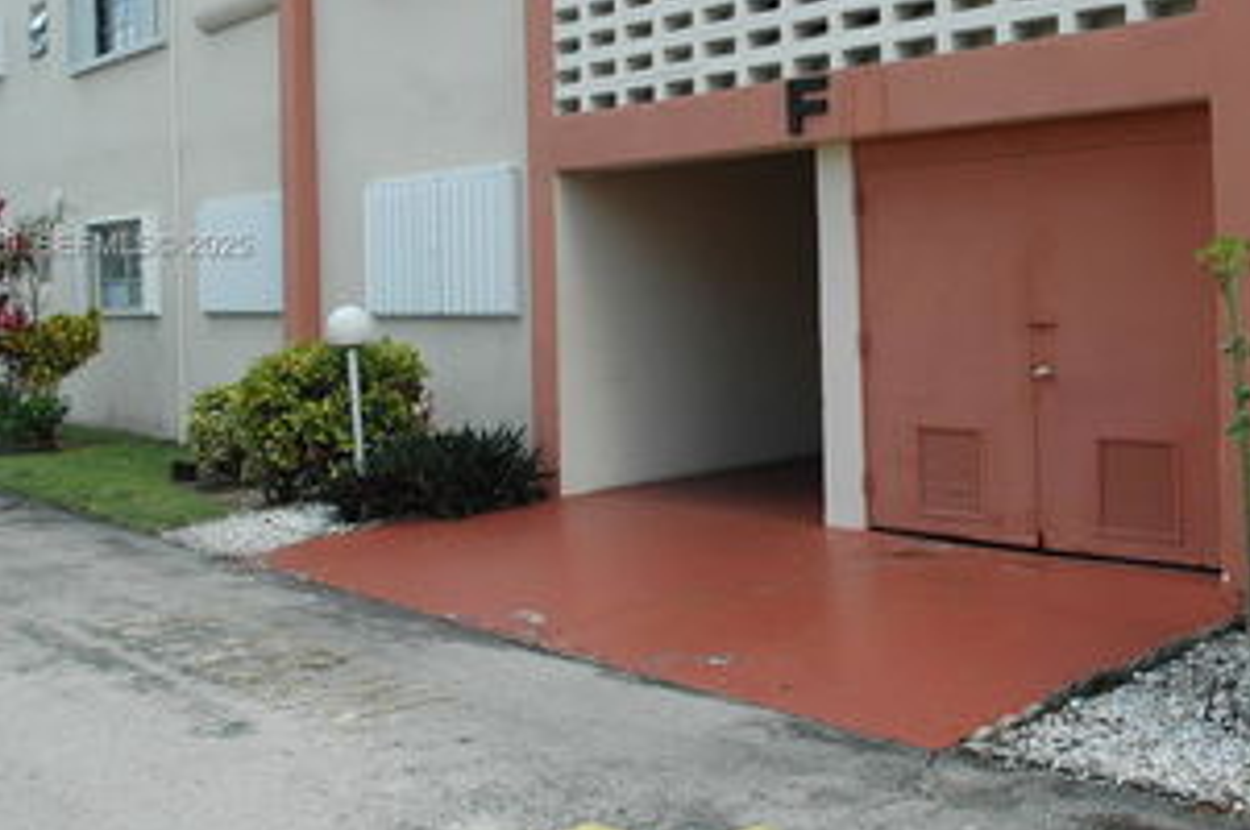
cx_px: 860
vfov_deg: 30.8
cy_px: 247
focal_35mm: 43
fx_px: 1491
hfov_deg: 44.6
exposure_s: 1/250
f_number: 8
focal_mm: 18
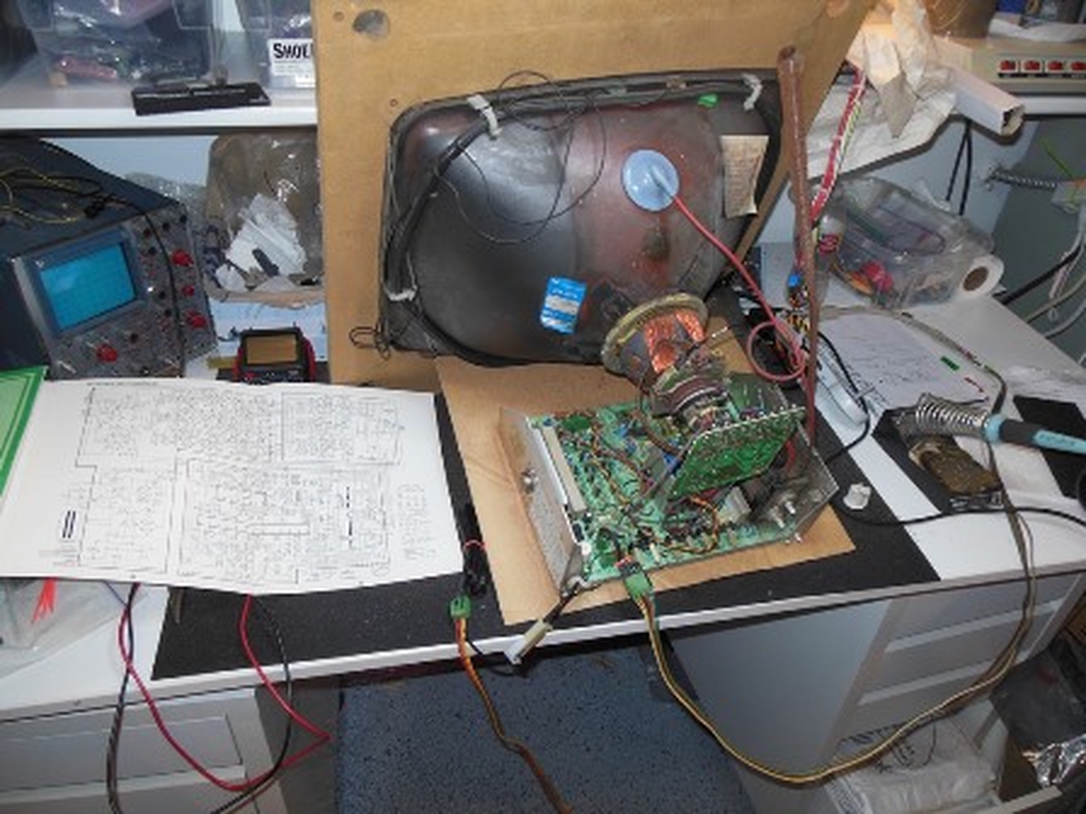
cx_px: 543
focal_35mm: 25
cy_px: 407
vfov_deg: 54.9
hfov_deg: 69.4
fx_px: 784
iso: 125
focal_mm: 4.5
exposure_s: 1/30
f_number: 3.2
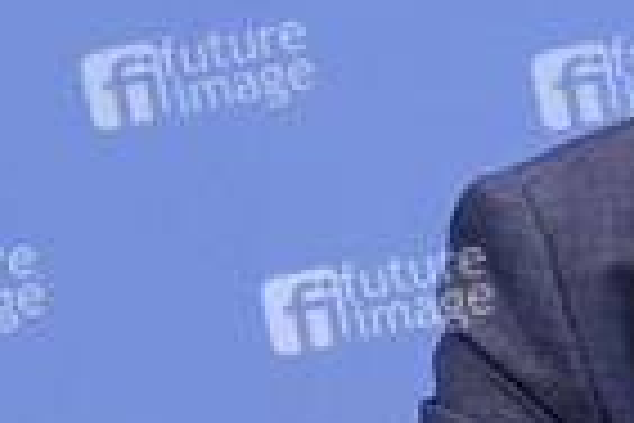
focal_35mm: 327
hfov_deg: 6.3
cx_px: 708
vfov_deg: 4.2
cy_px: 189
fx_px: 5758
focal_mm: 102
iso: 4000
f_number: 6.3
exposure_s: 1/500
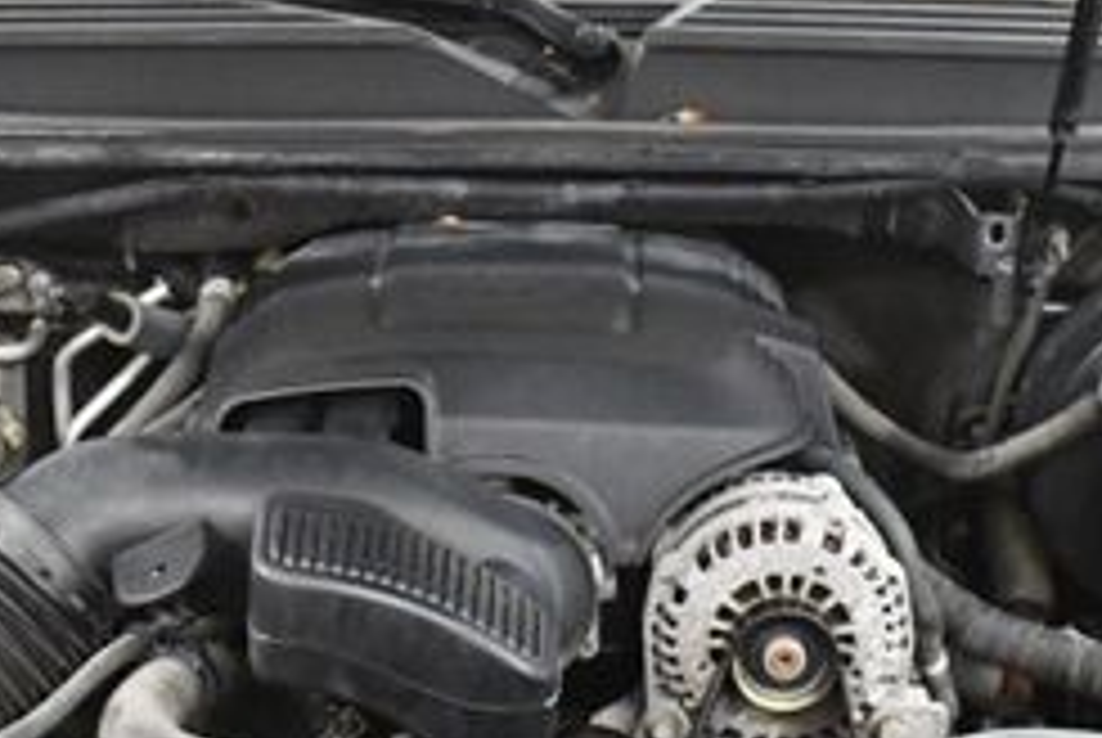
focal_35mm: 94
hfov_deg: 21.7
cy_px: 432
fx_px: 2881
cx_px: 540
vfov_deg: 14.6
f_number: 3.5
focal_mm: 18
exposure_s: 1/100
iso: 3200
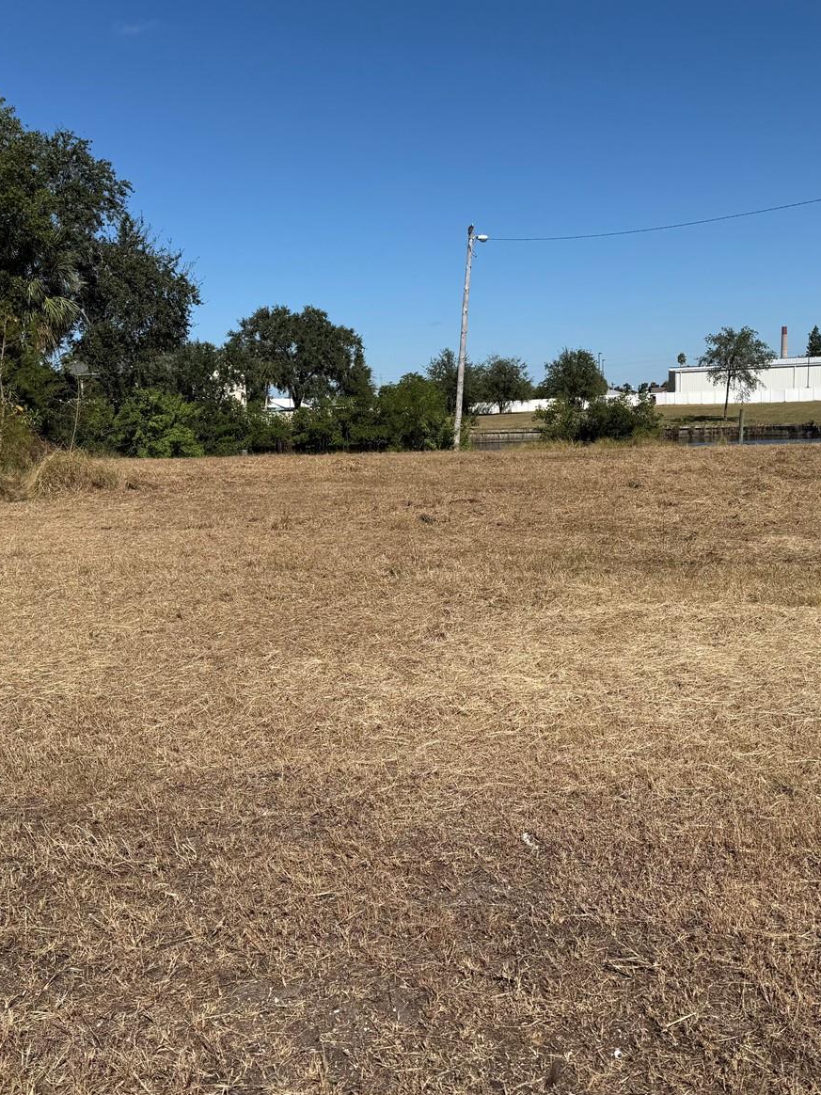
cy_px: 549
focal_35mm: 33
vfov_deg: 55.4
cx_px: 441
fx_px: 1044
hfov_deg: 42.9
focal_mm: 6.76
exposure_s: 1/7353
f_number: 1.78
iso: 80
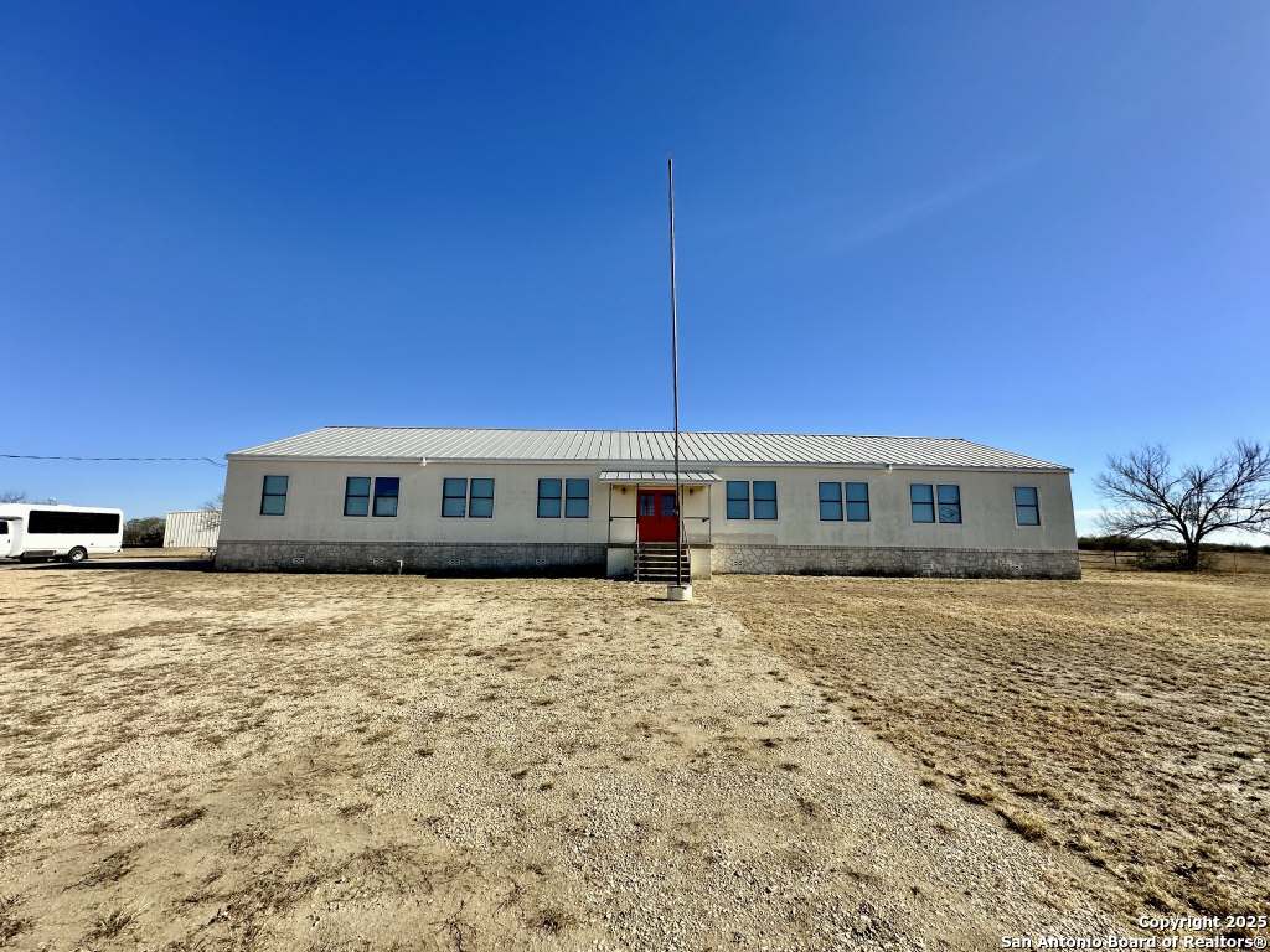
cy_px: 476
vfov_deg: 85.7
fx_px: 514
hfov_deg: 102.1
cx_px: 635
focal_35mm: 14
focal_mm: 2.22
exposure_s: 1/2212
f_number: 2.2
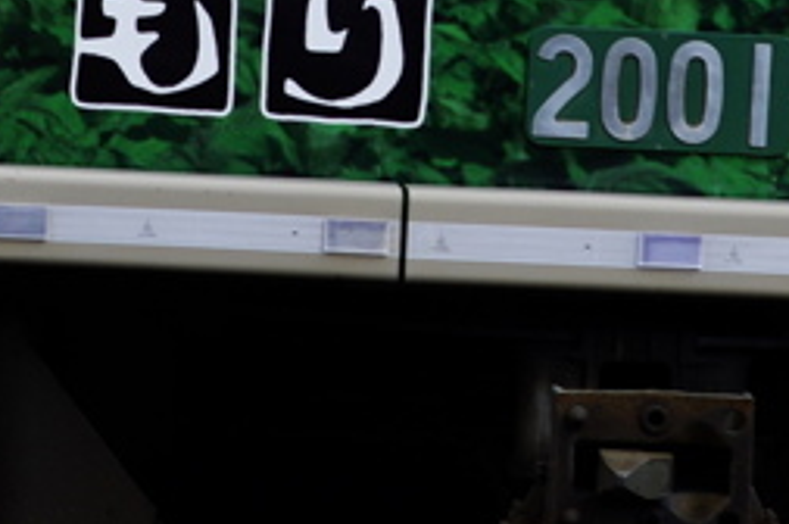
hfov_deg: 4.9
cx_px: 303
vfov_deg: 3.2
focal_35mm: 425
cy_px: -303
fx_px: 9303
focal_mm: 70
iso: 100
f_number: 4
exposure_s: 1/250
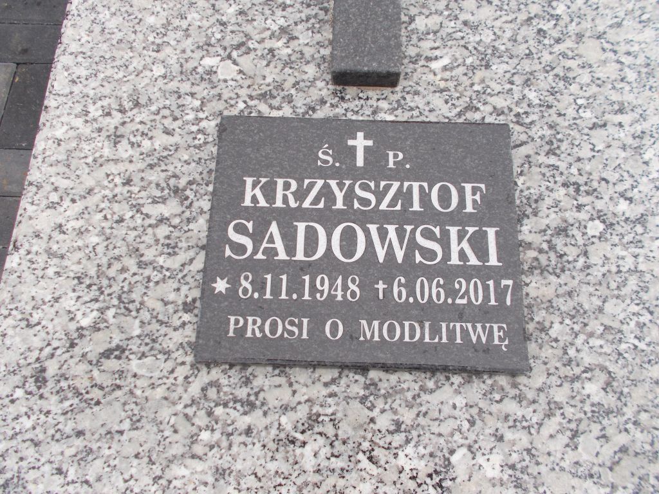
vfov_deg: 46.8
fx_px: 571
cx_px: 330
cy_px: 247
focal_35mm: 30
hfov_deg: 60.0
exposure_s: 1/125
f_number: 3.4
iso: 80
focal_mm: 5.3
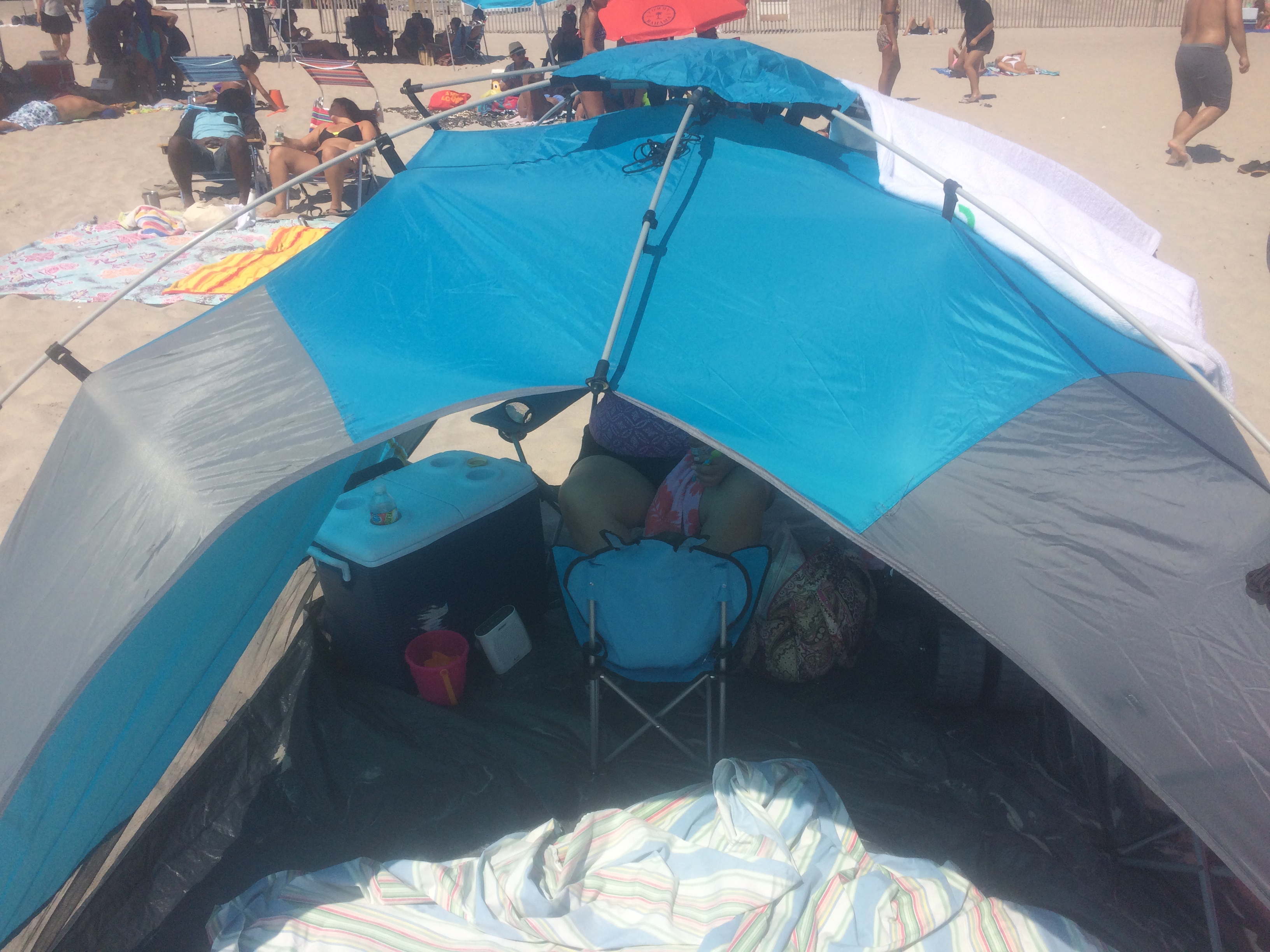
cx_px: 635
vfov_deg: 48.2
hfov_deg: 61.7
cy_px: 476
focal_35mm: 29
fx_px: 1064
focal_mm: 4.15
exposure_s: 1/3731
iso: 32
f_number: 2.2
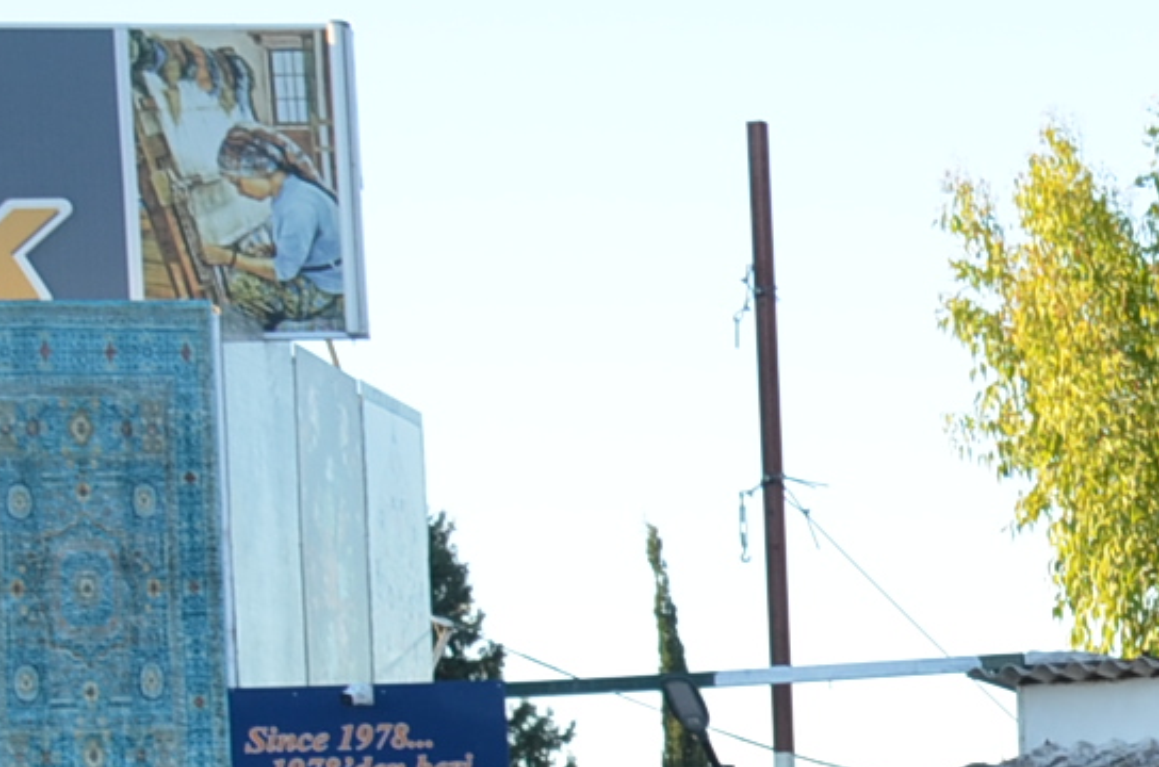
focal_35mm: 163
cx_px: 2286
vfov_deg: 8.2
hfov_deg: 11.4
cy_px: 1253
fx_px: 5235
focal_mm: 24
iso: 200
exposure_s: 1/200
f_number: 3.8
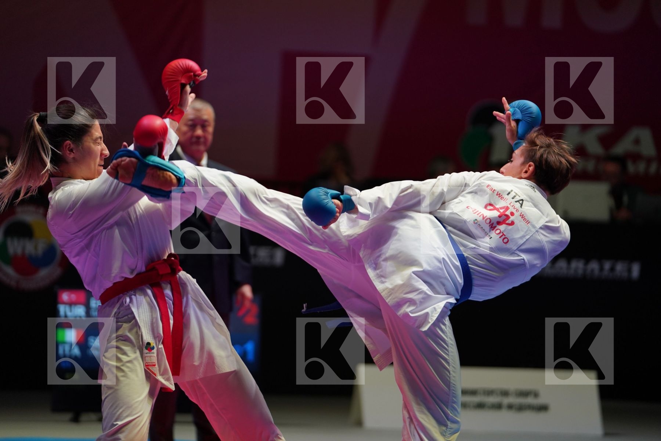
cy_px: 220
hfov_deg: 12.9
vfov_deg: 8.6
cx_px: 330
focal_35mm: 159
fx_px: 2919
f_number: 2.8
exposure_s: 1/1000
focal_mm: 159
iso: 1600
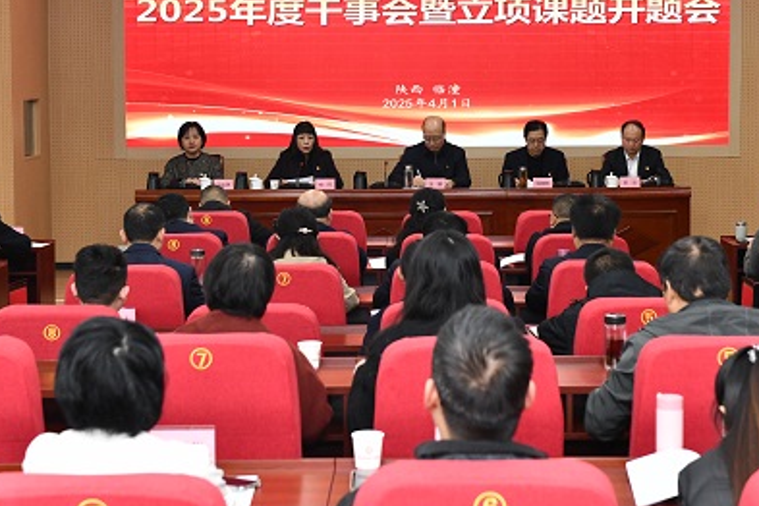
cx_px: 429
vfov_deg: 16.2
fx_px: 1771
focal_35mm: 84
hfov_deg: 24.2
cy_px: 182
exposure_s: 1/250
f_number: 5.6
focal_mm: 55
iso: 2500
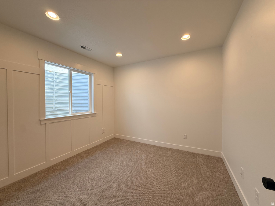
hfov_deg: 102.1
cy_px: 103
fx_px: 111
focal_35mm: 14
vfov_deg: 85.7
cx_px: 138
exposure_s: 1/120
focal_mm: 2.22
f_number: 2.2
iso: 100
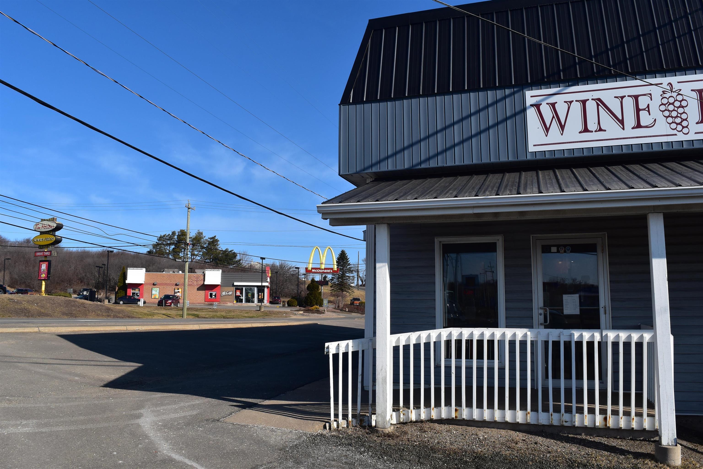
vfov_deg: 47.9
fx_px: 527
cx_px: 352
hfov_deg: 67.4
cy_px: 234
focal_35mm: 27
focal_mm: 18
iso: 320
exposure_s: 1/500
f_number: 11
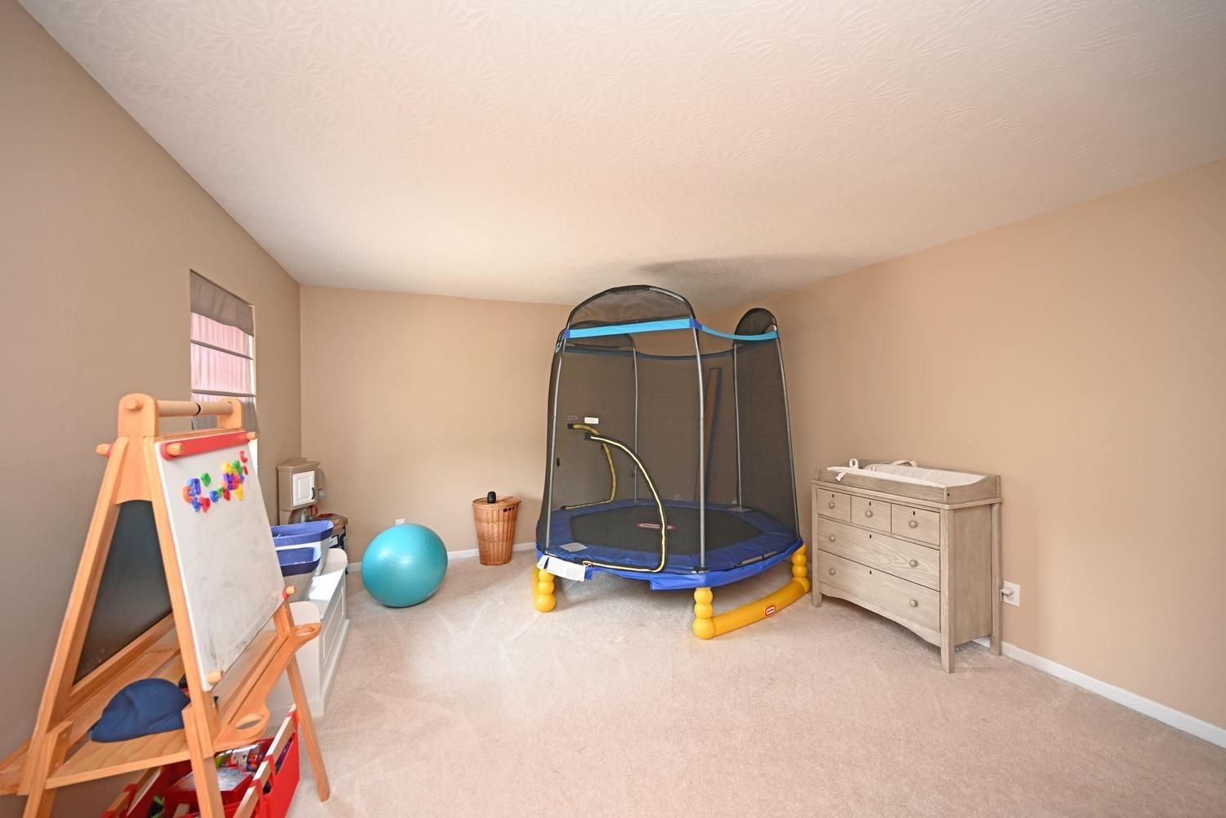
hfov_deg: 104.3
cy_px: 409
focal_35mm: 14
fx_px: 477
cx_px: 613
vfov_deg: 81.2
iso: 900
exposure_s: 1/60
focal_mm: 14
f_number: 4
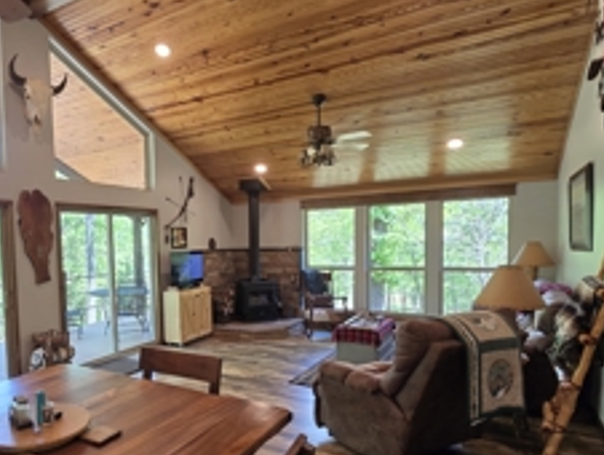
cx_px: 182
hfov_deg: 70.8
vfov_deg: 58.5
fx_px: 402
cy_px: 273
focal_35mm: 23
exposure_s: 1/60
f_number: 2.2
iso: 80
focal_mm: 2.2
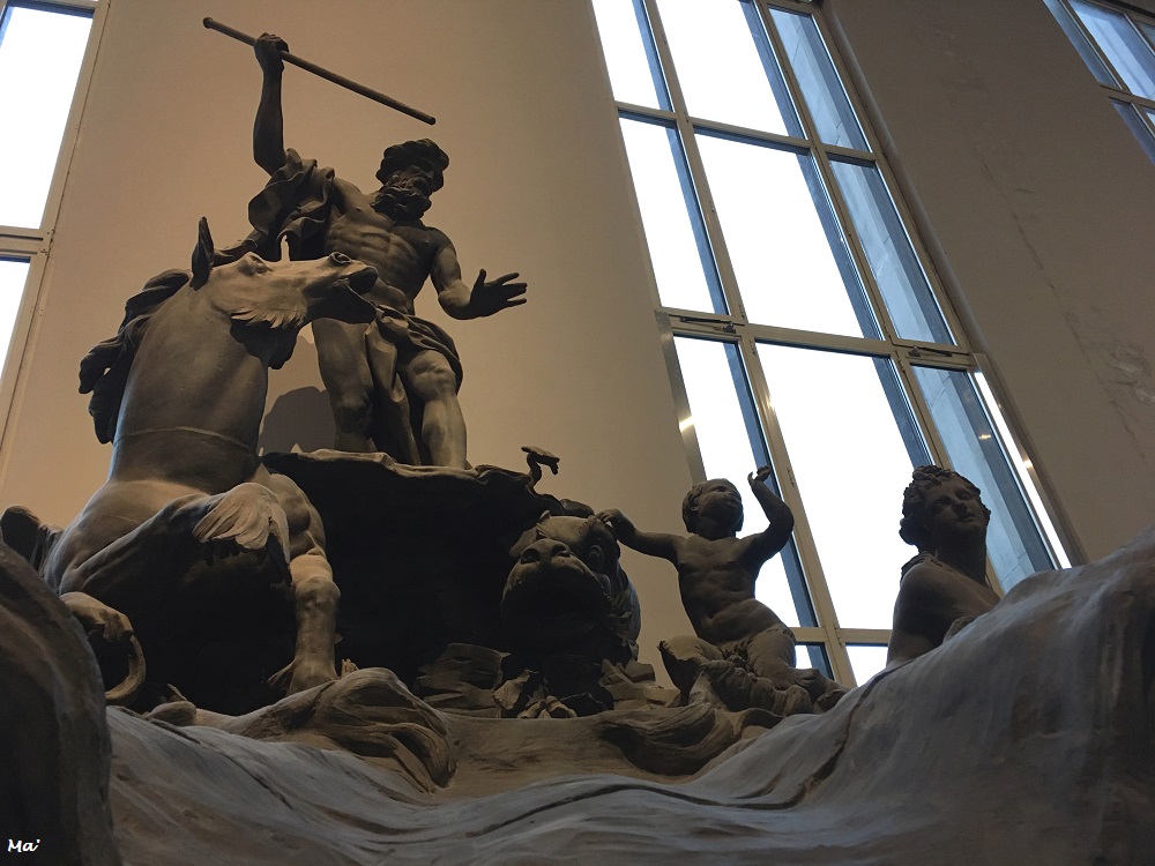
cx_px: 578
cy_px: 433
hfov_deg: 61.7
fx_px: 968
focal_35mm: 29
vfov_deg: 48.2
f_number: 2.2
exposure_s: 1/33
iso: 160
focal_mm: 4.15
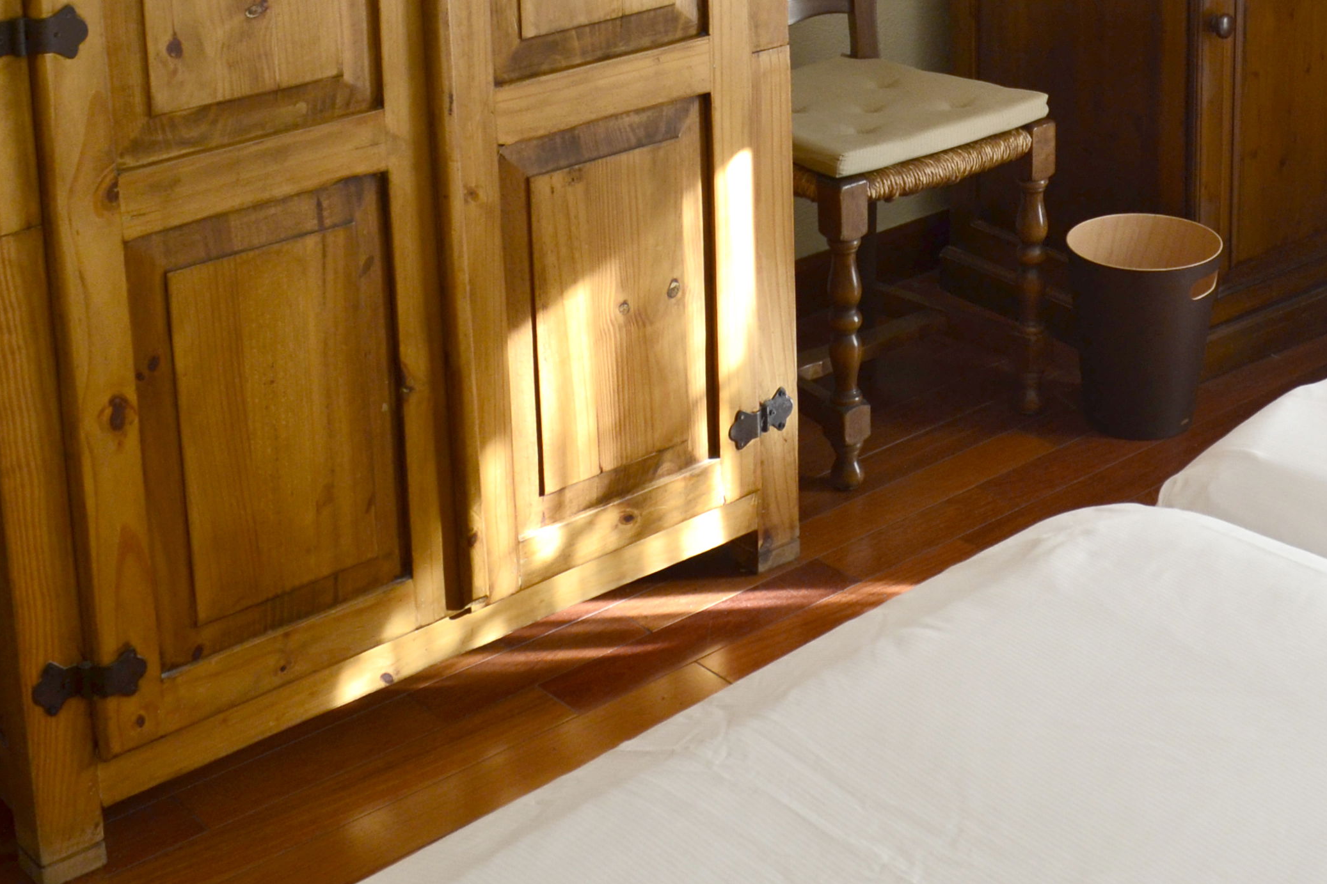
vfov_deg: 21.5
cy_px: -77
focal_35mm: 60
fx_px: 2211
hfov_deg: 33.0
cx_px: 919
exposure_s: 1/25
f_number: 7.1
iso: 400
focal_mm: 18
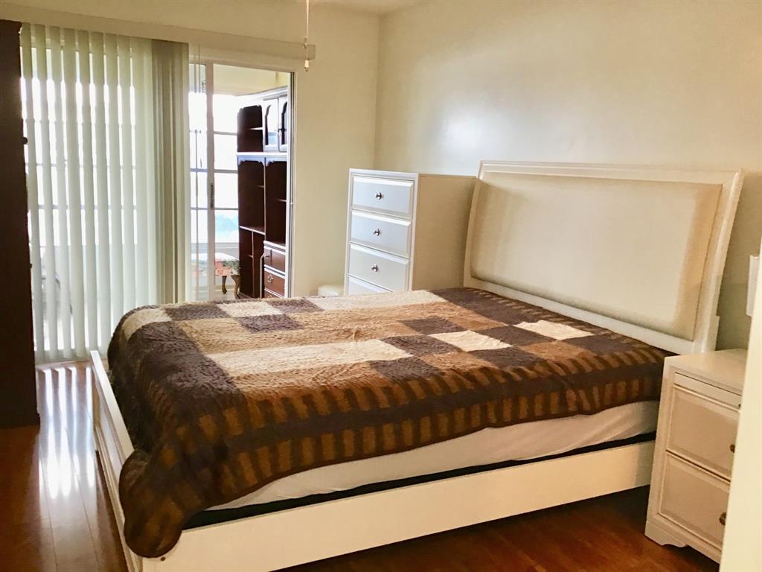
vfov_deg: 45.4
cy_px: 286
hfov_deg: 58.4
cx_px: 381
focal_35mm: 31
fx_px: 682
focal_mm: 3.3
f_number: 2.4
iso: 100
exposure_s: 1/30
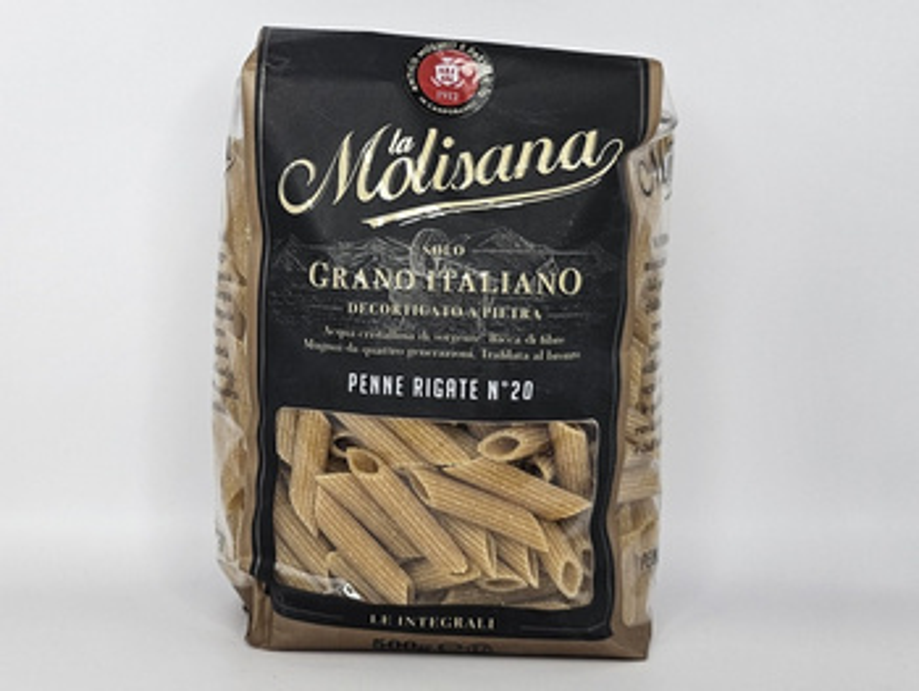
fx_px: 611
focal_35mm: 23
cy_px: 346
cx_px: 460
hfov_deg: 73.9
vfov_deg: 58.9
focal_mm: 6.3
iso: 50
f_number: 1.7
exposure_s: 1/100
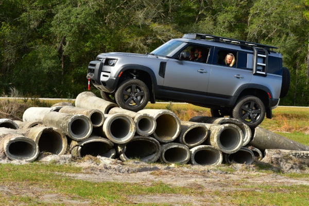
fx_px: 1107
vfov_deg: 10.6
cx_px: 154
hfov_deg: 15.9
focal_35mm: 129
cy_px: 103
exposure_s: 1/500
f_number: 11
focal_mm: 86
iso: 400
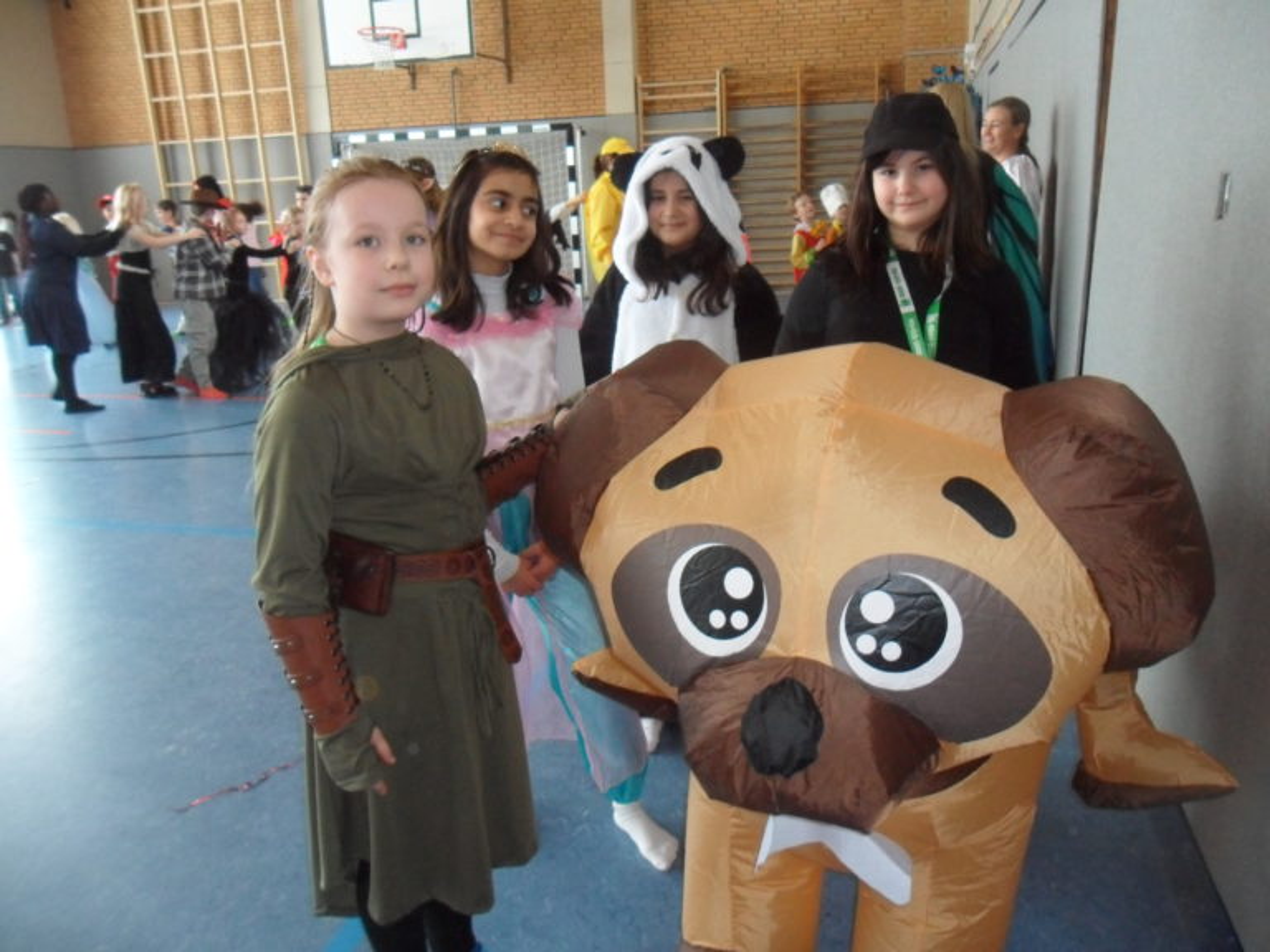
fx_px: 991
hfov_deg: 65.3
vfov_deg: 51.4
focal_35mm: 27
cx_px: 635
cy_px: 476
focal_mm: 4.9
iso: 400
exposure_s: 1/45
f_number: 3.5
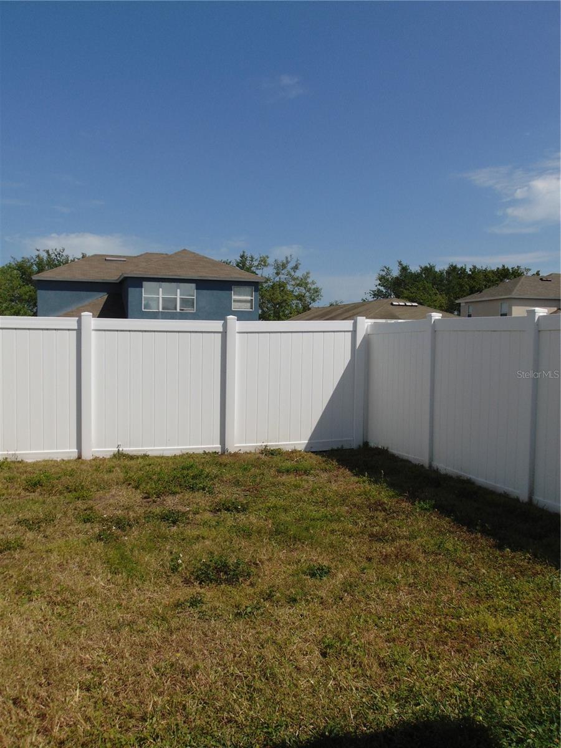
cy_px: 374
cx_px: 280
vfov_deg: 55.4
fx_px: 713
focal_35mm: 33
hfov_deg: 42.9
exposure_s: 1/400
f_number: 8.2
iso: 80
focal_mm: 5.8
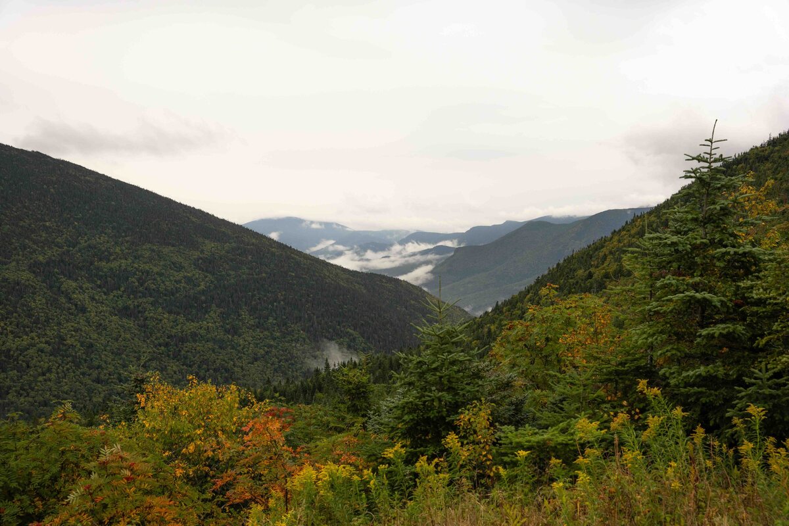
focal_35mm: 43
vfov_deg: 31.3
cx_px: 394
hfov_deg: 45.6
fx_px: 938
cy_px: 263
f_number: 6.3
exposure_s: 1/160
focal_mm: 42.8
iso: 100
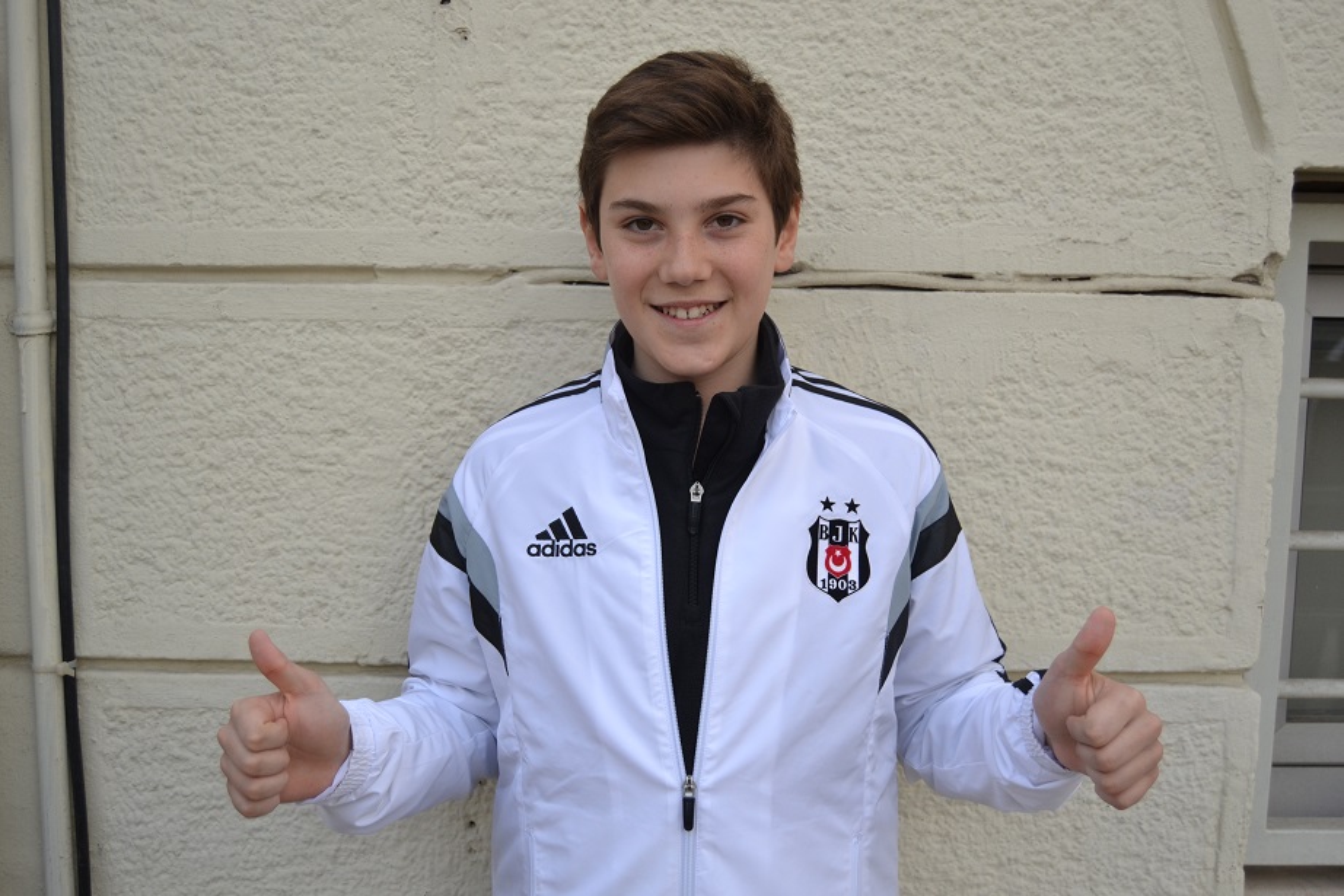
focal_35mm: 36
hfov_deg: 53.1
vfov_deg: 36.9
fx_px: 1344
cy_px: 448
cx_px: 672
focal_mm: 24
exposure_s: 1/800
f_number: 4
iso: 400
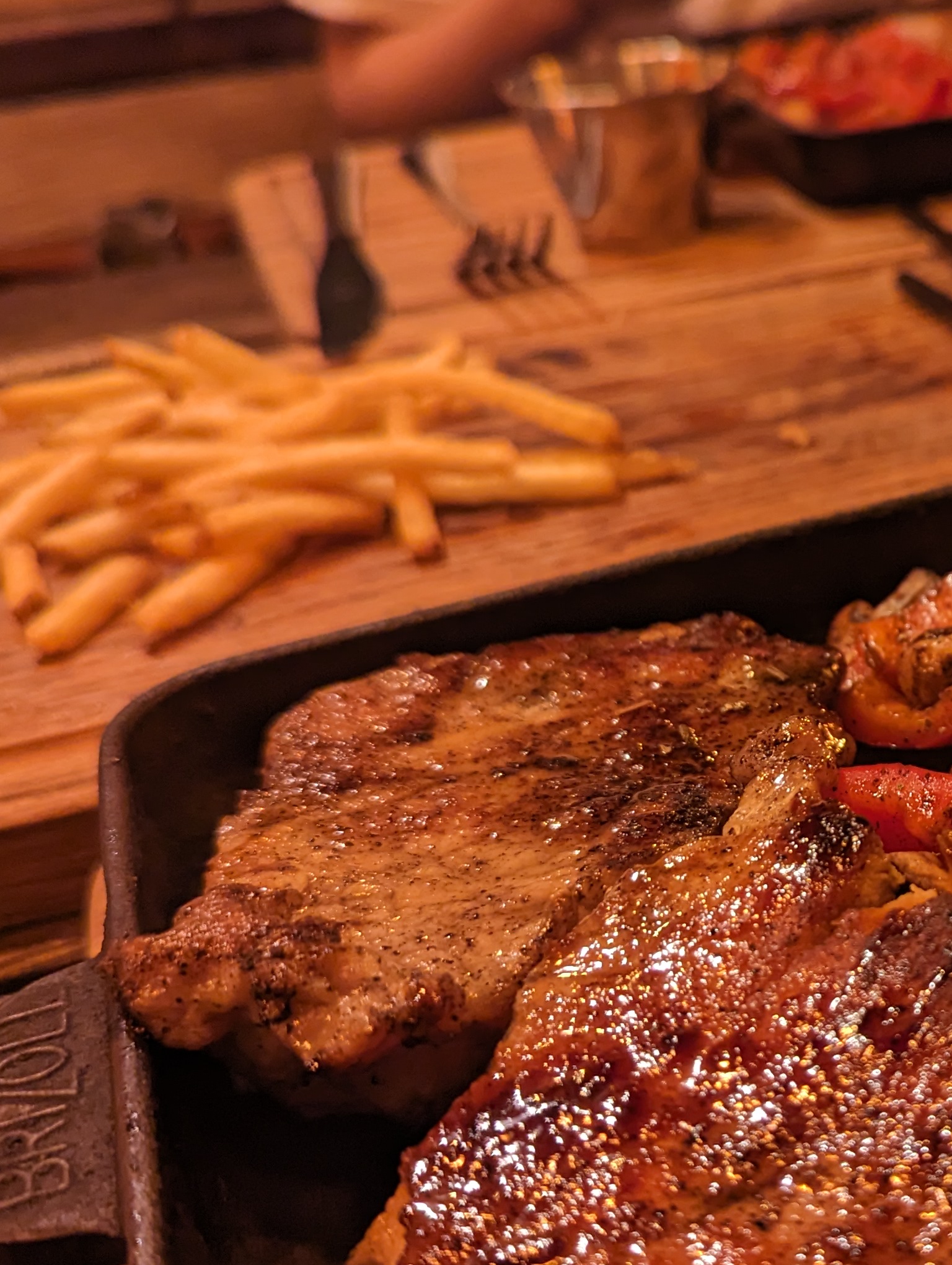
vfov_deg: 39.5
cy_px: 712
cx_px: 922
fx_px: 1756
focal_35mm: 48
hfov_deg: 28.7
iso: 878
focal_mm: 6.81
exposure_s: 1/98.5
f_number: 1.85
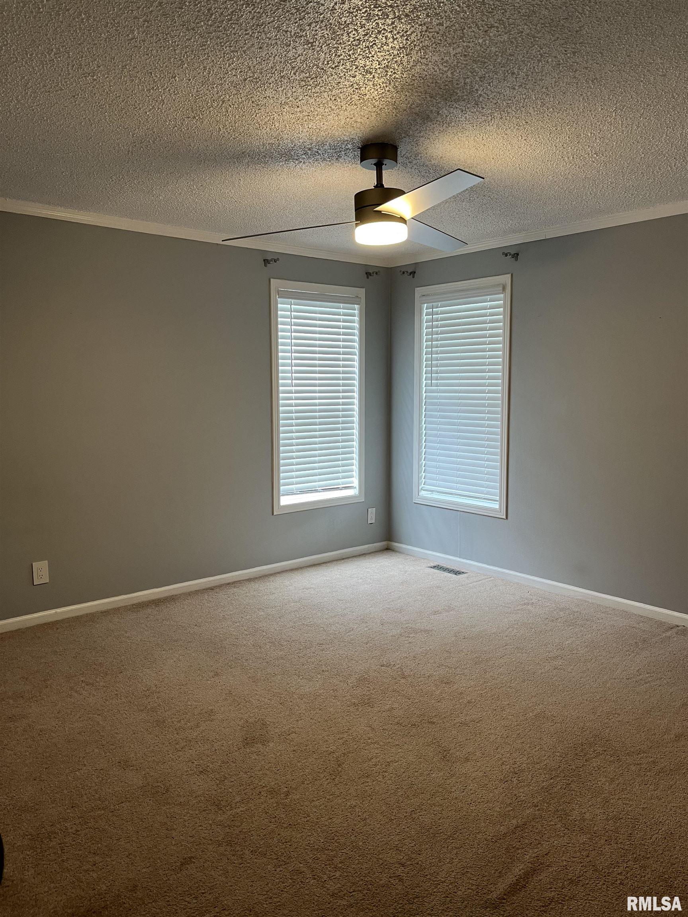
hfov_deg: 53.1
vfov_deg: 67.3
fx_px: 689
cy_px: 458
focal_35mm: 26
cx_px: 344
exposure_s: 1/60
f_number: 1.6
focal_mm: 5.1
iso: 100
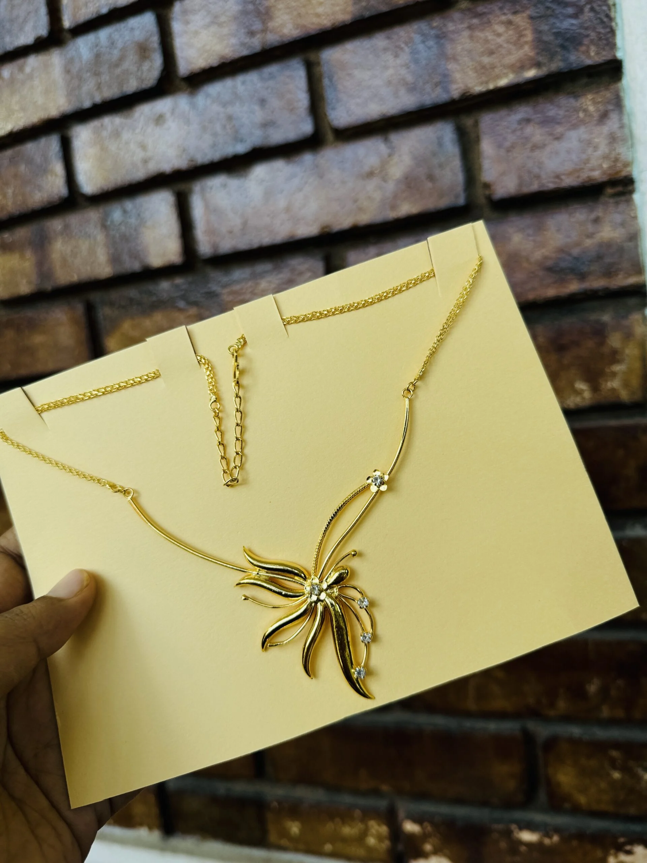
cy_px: 432
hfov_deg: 56.8
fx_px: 598
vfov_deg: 71.6
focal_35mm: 24
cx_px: 324
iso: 80
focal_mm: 6.76
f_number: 1.78
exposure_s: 1/1059
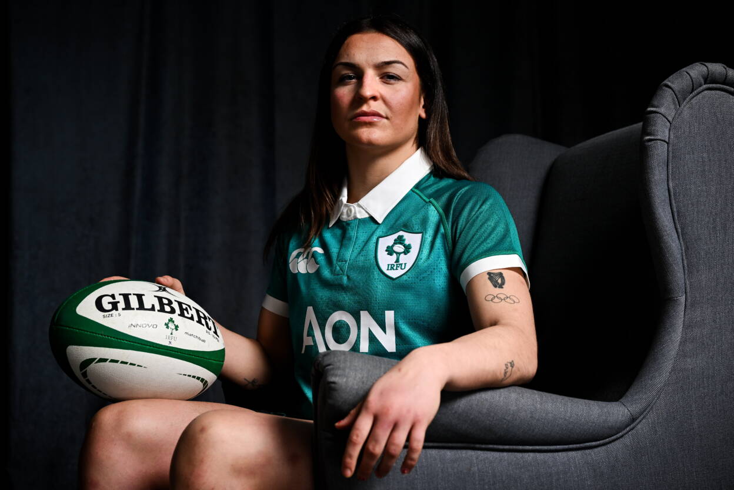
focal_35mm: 60
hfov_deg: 33.4
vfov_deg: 22.6
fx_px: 1223
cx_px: 367
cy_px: 245
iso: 160
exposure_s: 1/250
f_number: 5
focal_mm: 60
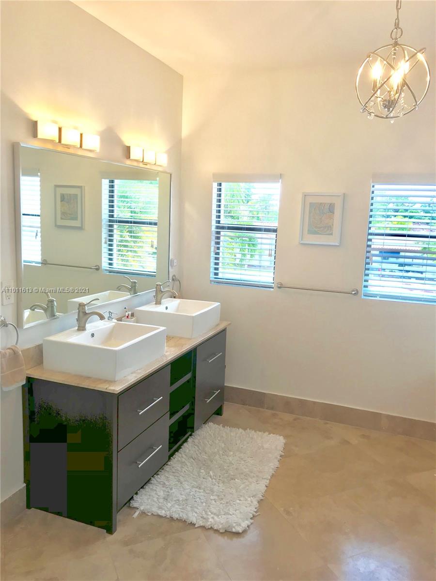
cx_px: 218
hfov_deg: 49.7
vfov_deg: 63.4
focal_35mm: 28
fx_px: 470
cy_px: 290
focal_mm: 3.99
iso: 25
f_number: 1.8
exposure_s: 1/120
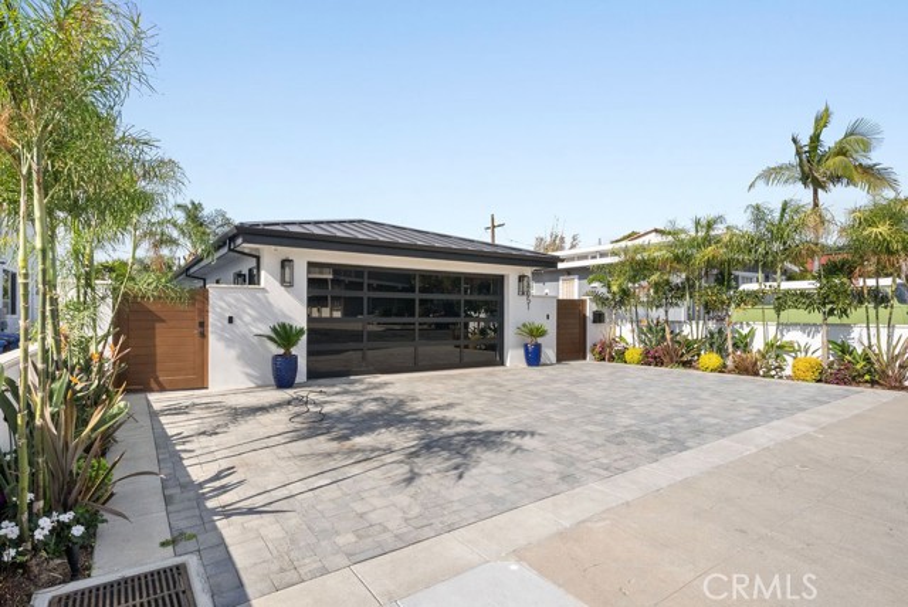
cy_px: 304
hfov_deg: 89.9
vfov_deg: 67.5
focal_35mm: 18
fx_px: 454
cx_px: 454
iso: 640
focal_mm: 18
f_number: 20
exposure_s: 1/200
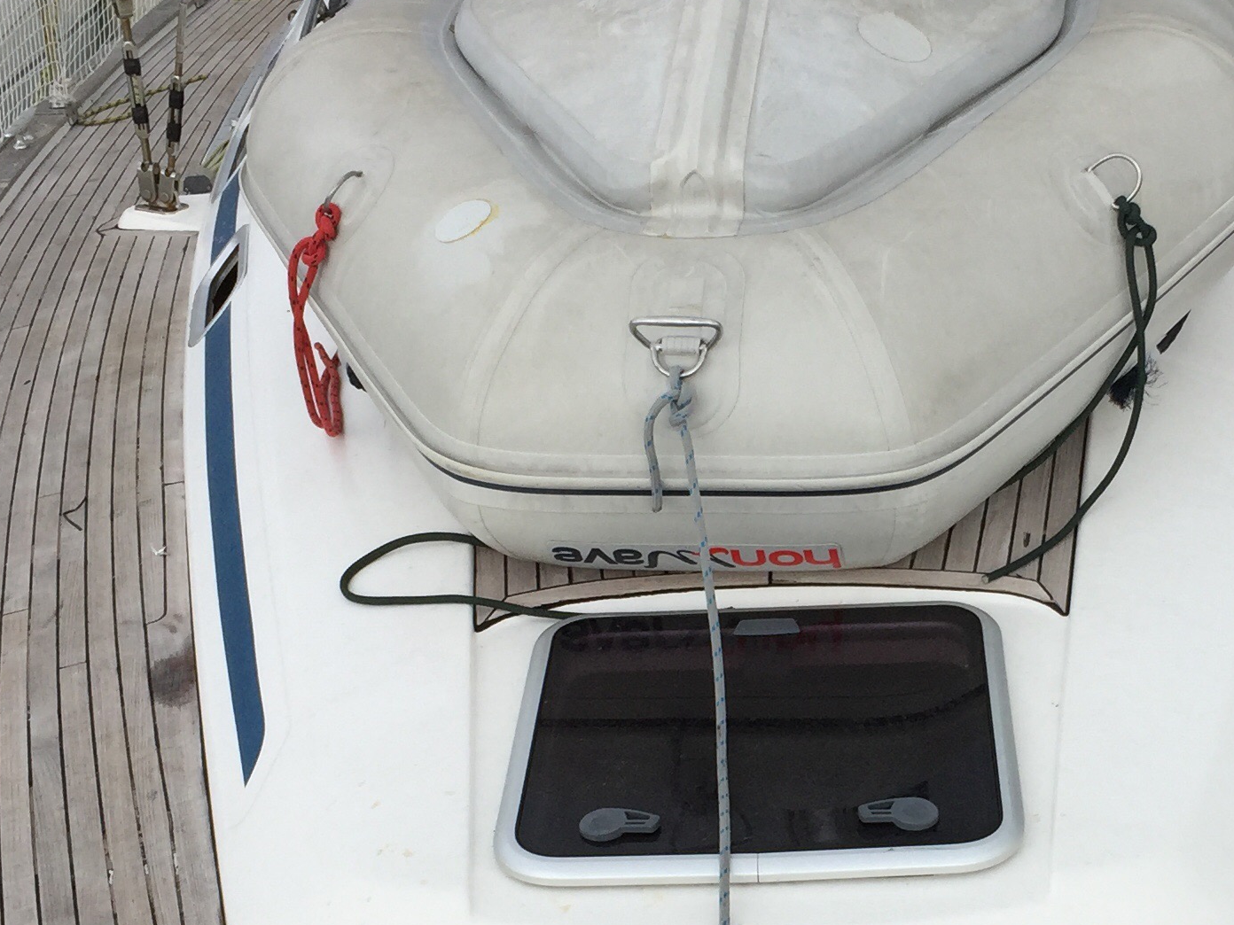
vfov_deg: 21.4
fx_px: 2424
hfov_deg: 28.2
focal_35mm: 68
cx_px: 909
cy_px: 689
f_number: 2.2
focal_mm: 4.15
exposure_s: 1/1236
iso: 32
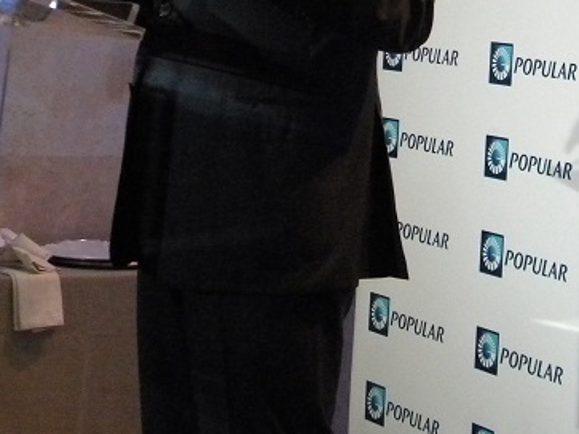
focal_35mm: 110
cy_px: -66
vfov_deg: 13.1
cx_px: 514
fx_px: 1839
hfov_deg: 17.6
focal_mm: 8.6
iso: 800
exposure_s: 1/83
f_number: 3.9
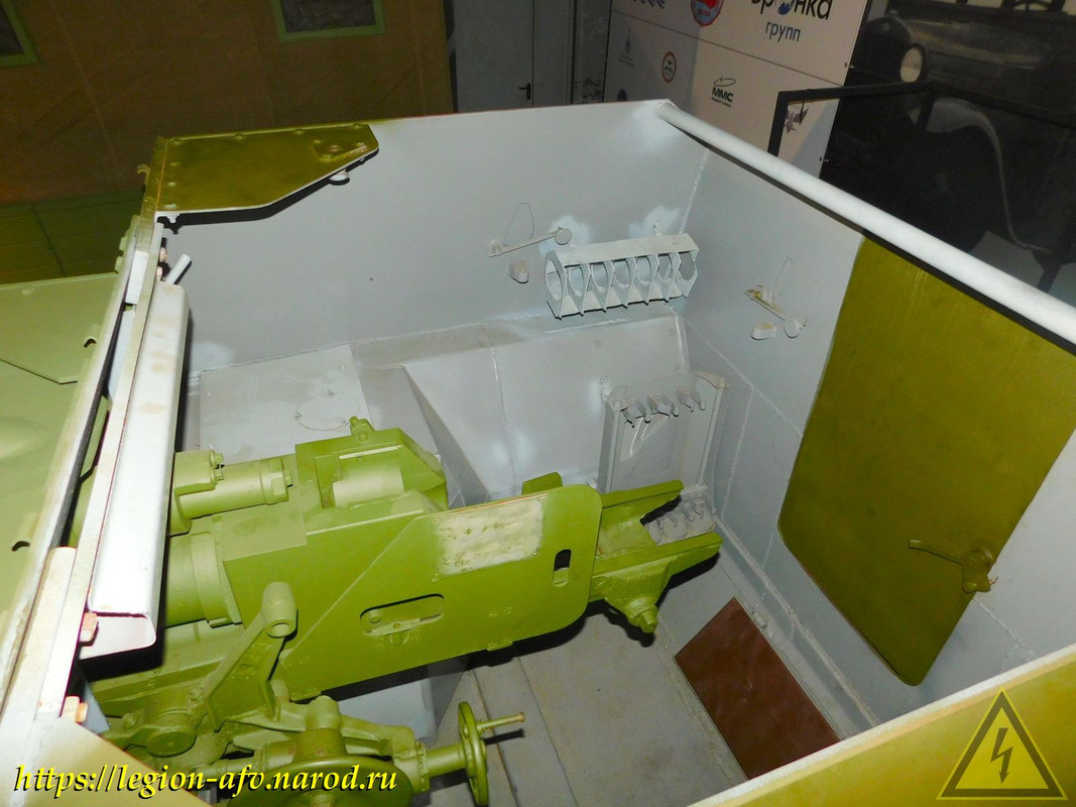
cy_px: 404
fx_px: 715
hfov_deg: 73.9
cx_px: 538
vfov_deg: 58.9
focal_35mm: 23
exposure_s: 1/30
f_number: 3
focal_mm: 4
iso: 200
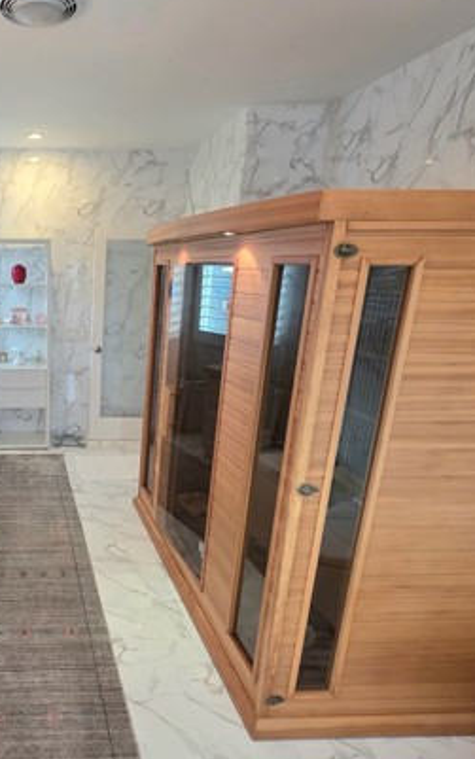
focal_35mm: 22
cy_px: 396
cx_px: 32
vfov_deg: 79.6
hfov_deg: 48.3
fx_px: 455
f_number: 1.9
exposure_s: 1/120
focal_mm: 2.2
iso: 160
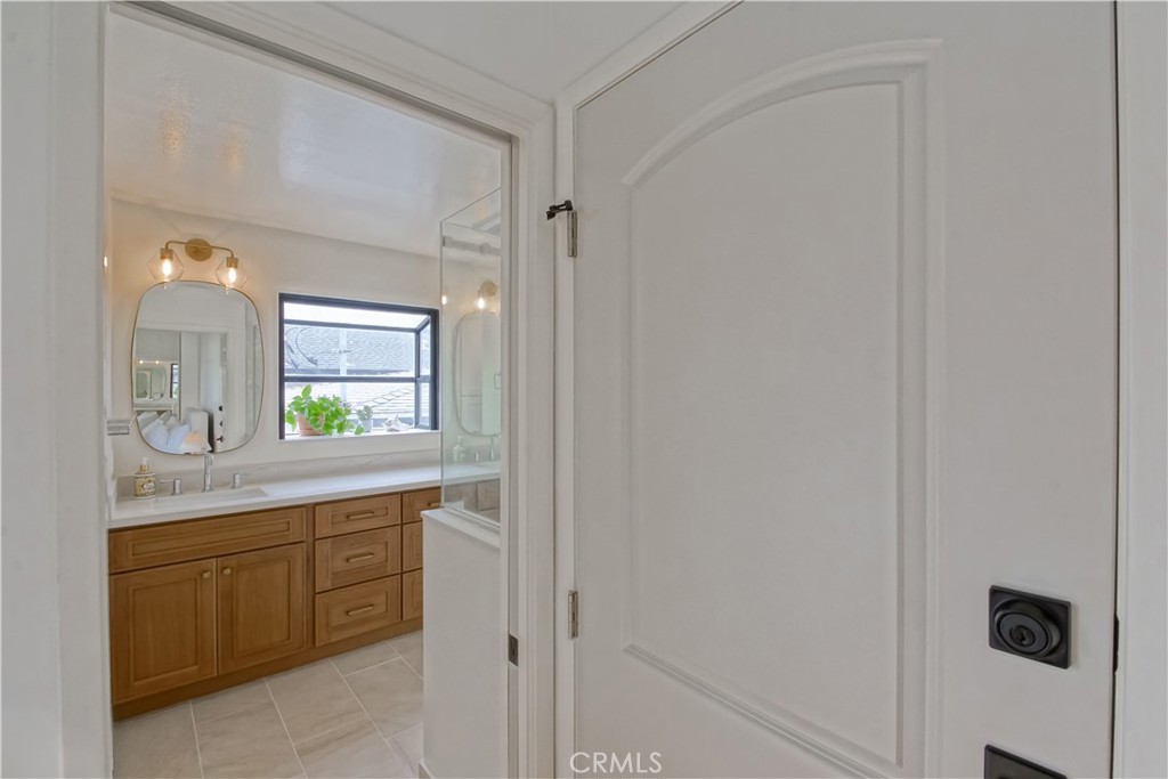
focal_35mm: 15
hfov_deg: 100.4
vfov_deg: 77.3
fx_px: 487
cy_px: 390
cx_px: 584
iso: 400
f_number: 8
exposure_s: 1/45
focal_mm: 10
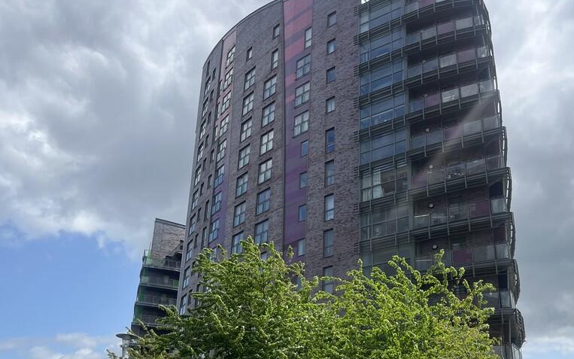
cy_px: 250
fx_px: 579
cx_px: 349
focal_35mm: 37
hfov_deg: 52.3
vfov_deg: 34.0
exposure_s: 1/3745
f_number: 1.6
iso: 50
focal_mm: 5.1
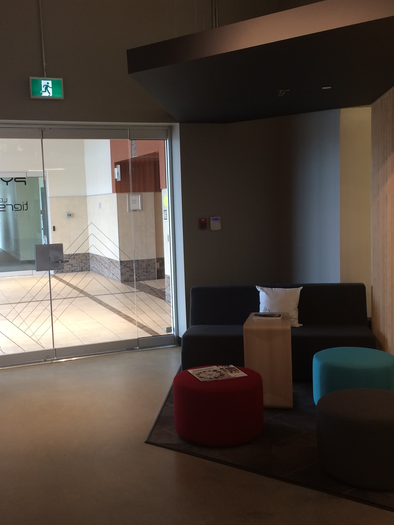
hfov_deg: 36.8
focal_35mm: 39
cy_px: 263
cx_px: 180
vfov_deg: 47.9
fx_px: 592
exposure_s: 1/30
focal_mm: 4.15
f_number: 2.2
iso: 50
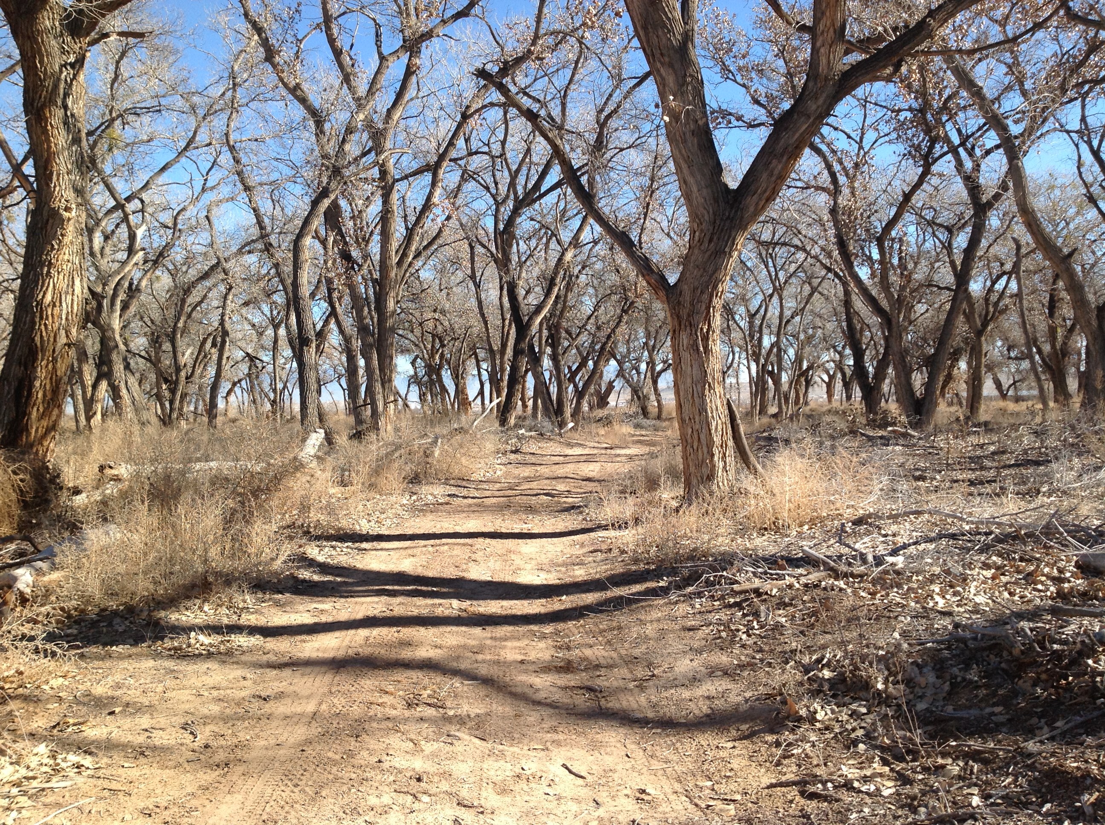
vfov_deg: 40.6
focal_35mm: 35
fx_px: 1116
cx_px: 552
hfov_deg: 52.7
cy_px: 412
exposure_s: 1/889
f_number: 2.4
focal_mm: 4.28
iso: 50
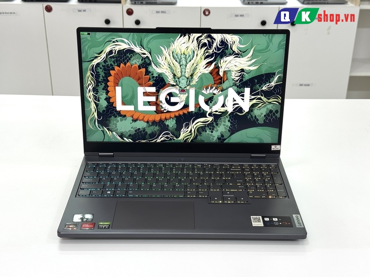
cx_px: 185
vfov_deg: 30.3
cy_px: 138
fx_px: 513
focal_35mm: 48
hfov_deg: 39.7
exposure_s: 1/100
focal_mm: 6.76
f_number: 1.78
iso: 50
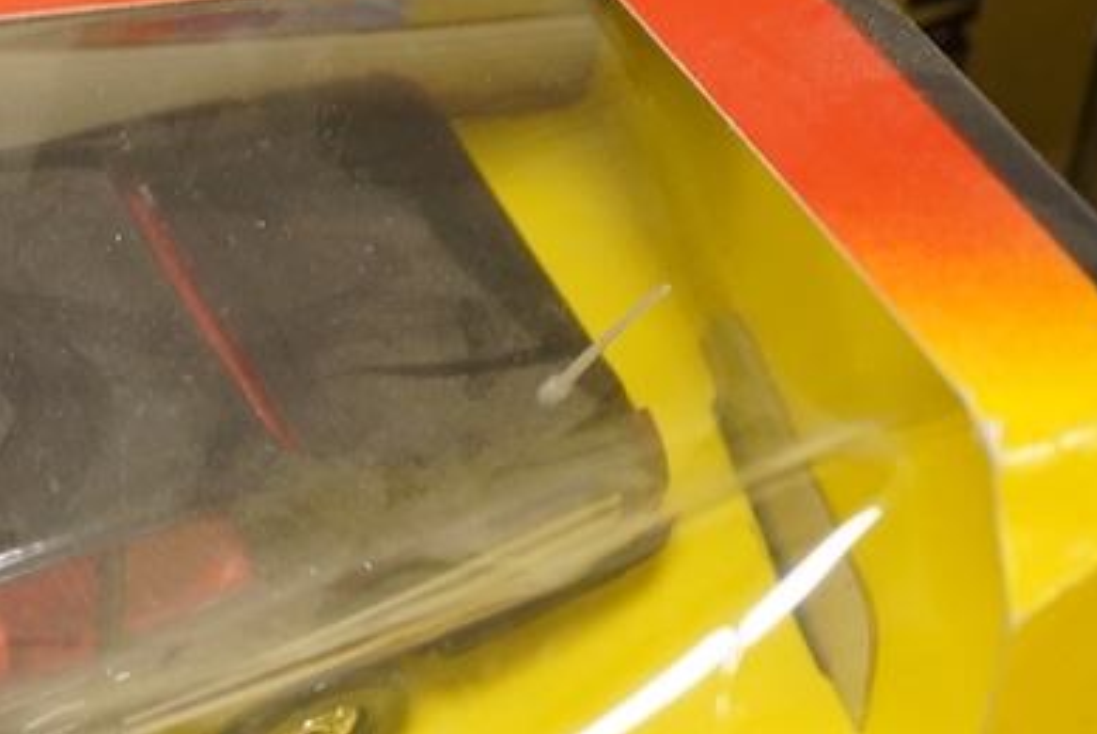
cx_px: -224
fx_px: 3964
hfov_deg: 15.2
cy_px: 666
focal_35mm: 130
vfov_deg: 10.5
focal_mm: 30
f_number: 6.3
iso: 2000
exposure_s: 1/100
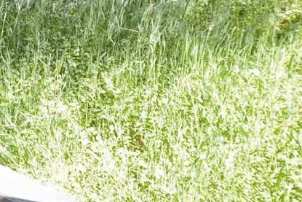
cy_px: -24
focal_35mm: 111
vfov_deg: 12.1
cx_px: -456
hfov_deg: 13.1
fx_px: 931
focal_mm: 10
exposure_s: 1/80
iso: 100
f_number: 5
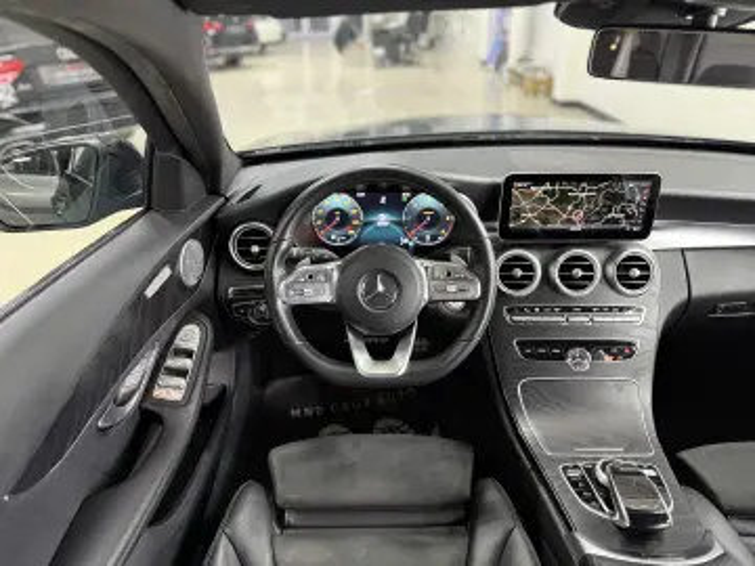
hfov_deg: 71.6
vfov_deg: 56.8
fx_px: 523
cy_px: 283
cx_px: 378
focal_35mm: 24
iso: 640
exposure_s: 1/47
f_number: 1.78
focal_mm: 6.76
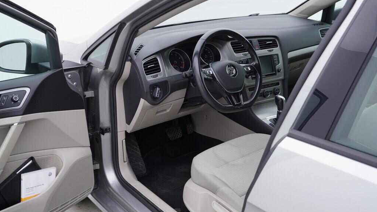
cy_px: 123
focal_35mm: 38
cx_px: 189
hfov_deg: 52.8
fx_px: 380
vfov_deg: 31.2
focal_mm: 24
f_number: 3.2
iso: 125
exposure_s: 1/50
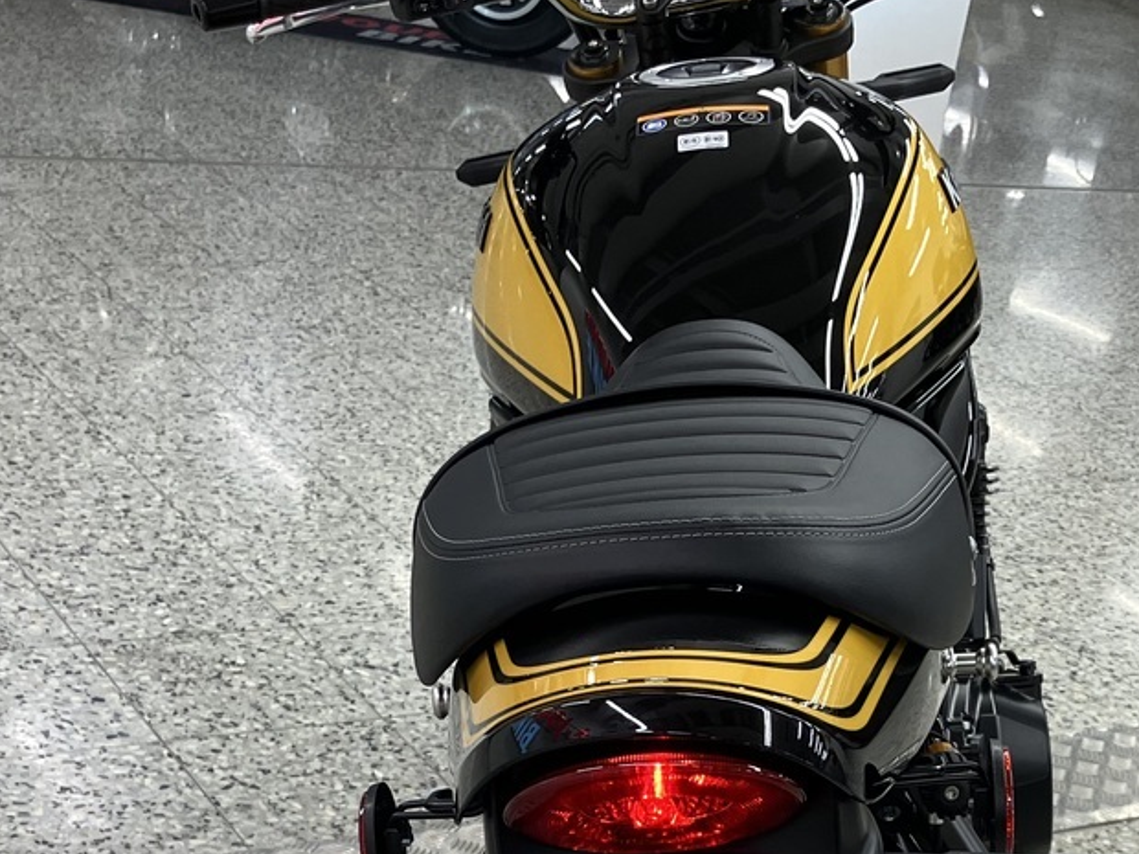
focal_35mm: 65
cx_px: 661
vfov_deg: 21.5
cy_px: 916
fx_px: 2139
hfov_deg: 29.8
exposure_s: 1/100
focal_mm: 3.99
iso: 64
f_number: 1.8
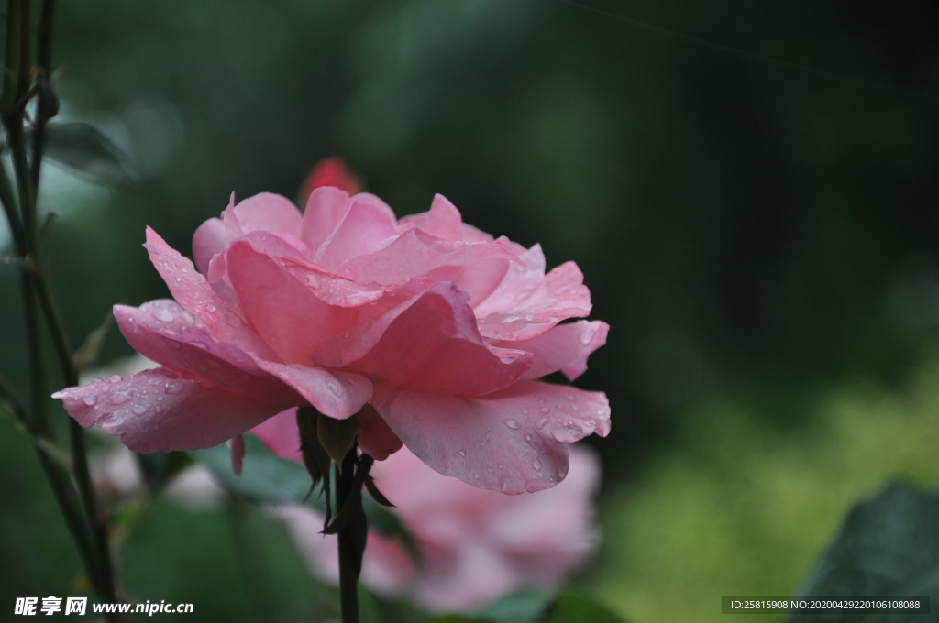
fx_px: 4103
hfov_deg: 13.1
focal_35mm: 158
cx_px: 470
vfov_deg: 8.7
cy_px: 312
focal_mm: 105
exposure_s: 1/250
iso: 320
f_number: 5.6
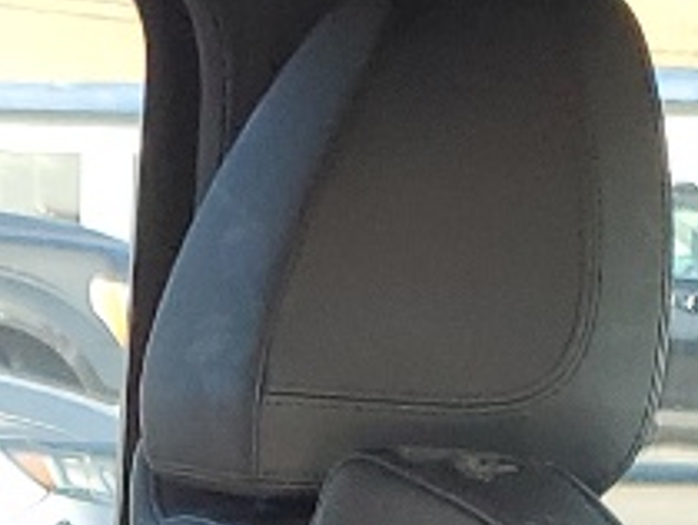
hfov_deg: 9.9
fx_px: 3997
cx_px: -3
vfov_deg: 6.8
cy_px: 1612
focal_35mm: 198
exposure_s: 1/159
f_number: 1.5
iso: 50
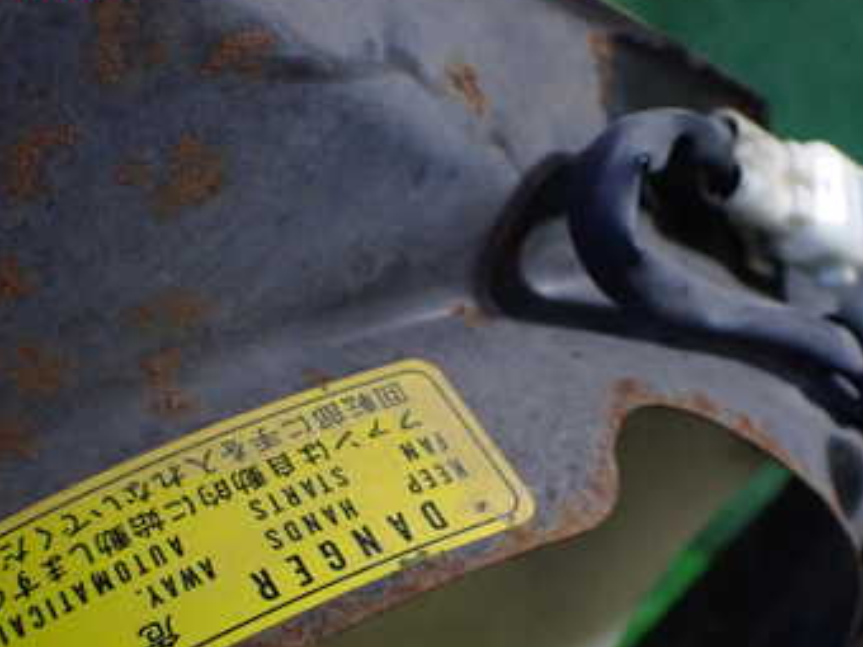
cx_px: 414
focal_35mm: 53
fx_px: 1321
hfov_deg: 36.2
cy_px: 513
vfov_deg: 27.0
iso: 640
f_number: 2.3
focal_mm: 5.4
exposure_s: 1/125
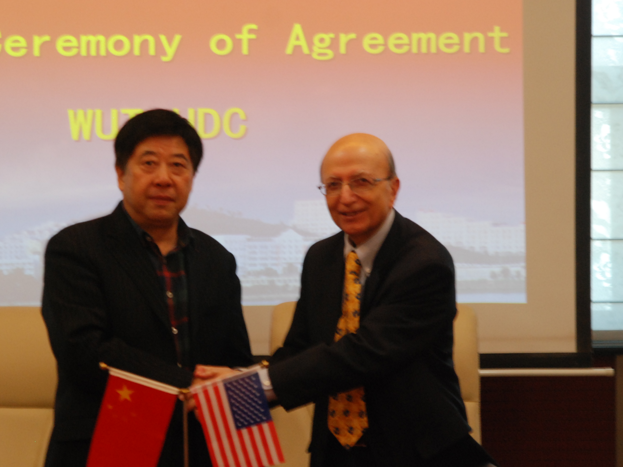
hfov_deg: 13.5
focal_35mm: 146
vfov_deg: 10.2
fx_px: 2628
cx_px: 240
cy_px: 237
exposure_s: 1/30
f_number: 5
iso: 720
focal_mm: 70
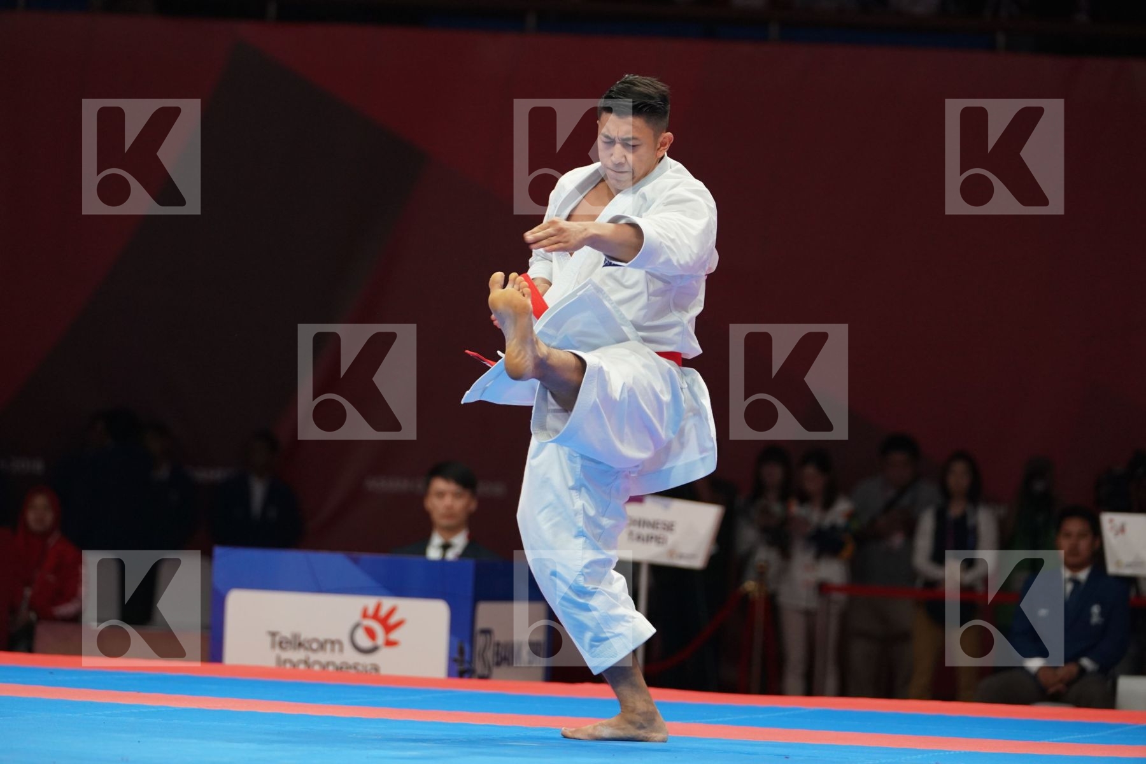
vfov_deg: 7.6
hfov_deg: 11.4
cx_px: 573
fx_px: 5761
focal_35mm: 181
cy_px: 382
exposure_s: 1/500
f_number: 4
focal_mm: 181
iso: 2000
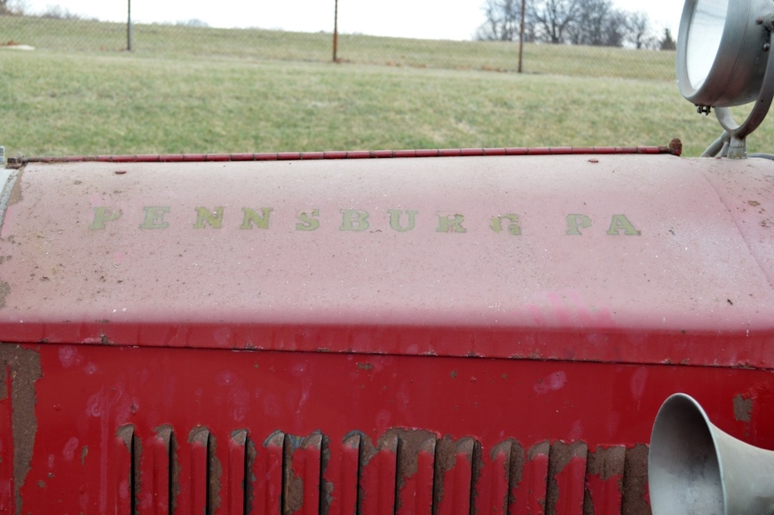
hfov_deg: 38.9
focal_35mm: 51
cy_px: 258
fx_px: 1096
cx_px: 387
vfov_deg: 26.4
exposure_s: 1/125
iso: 180
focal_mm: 34
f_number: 5.6
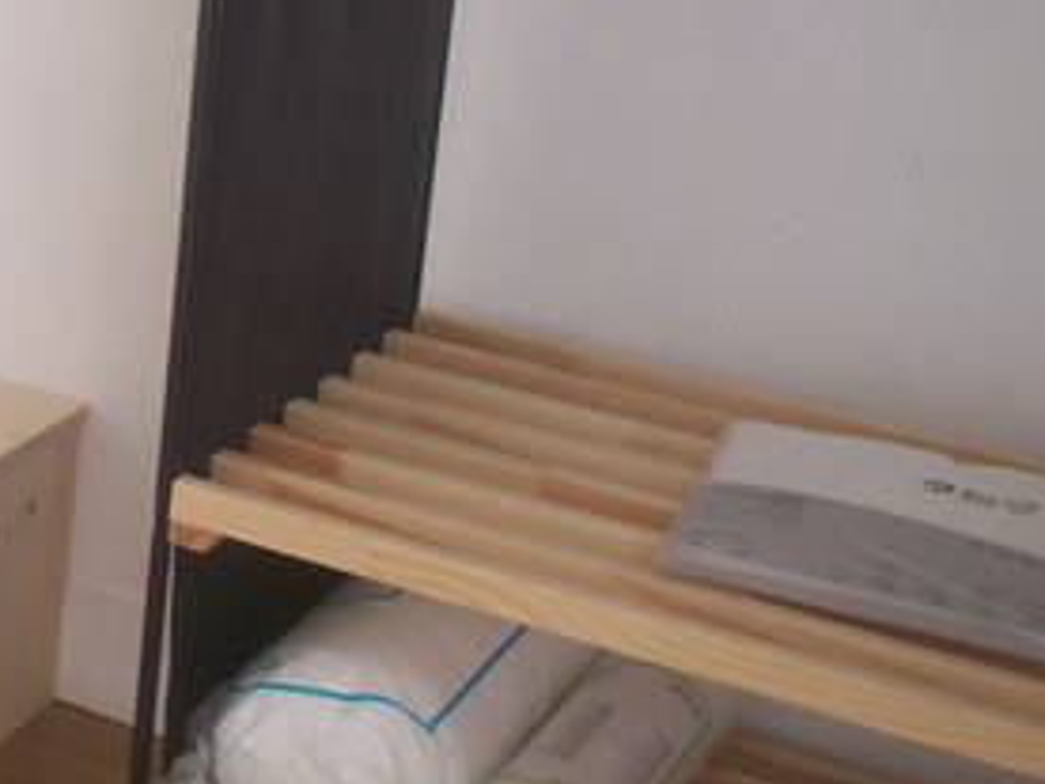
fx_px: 3109
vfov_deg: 14.3
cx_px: -125
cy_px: 151
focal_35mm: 103
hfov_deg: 18.3
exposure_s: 1/68.1
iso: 100
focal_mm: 6
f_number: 4.5
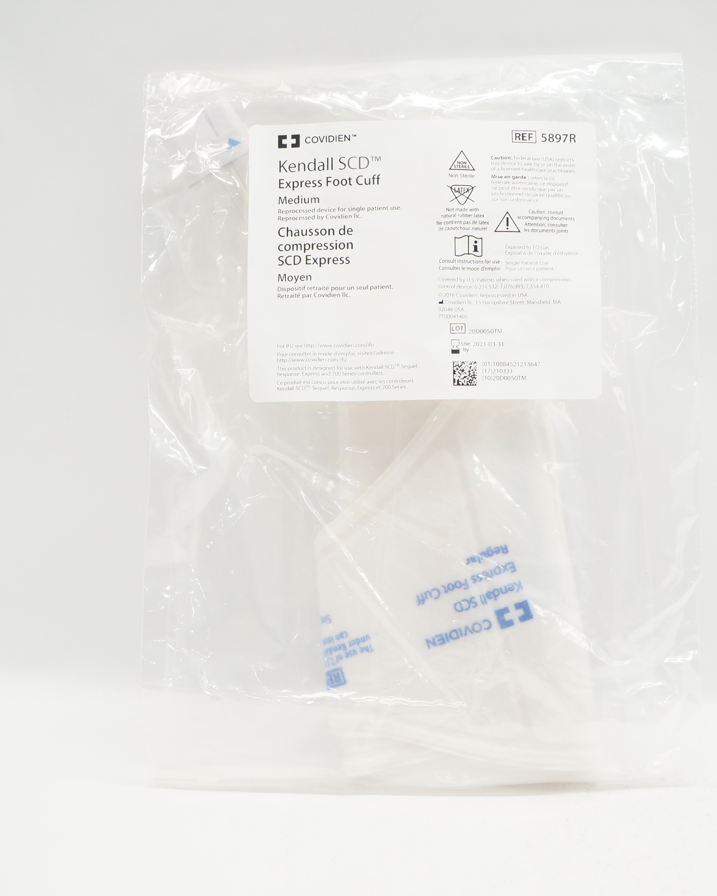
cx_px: 413
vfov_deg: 46.8
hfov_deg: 38.1
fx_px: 1034
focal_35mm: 39
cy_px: 439
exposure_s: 1/30
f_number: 6.3
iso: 200
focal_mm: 18
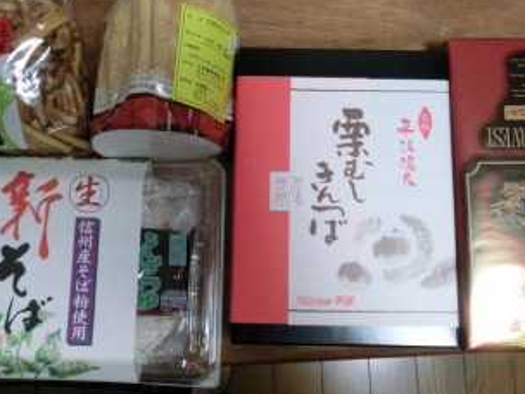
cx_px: 259
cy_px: 94
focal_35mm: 46
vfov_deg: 30.9
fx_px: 698
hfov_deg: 41.2
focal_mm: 5
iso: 500
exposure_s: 1/60
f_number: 3
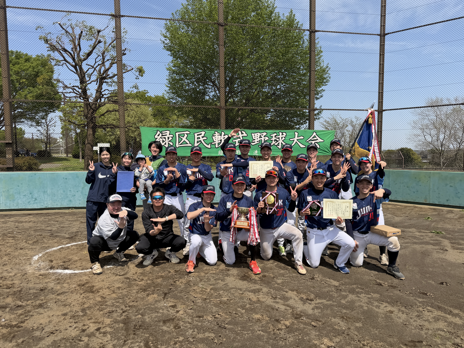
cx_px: 232
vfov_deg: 56.8
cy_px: 174
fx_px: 322
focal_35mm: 24
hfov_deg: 71.6
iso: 80
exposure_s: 1/3584
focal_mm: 6.76
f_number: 1.78
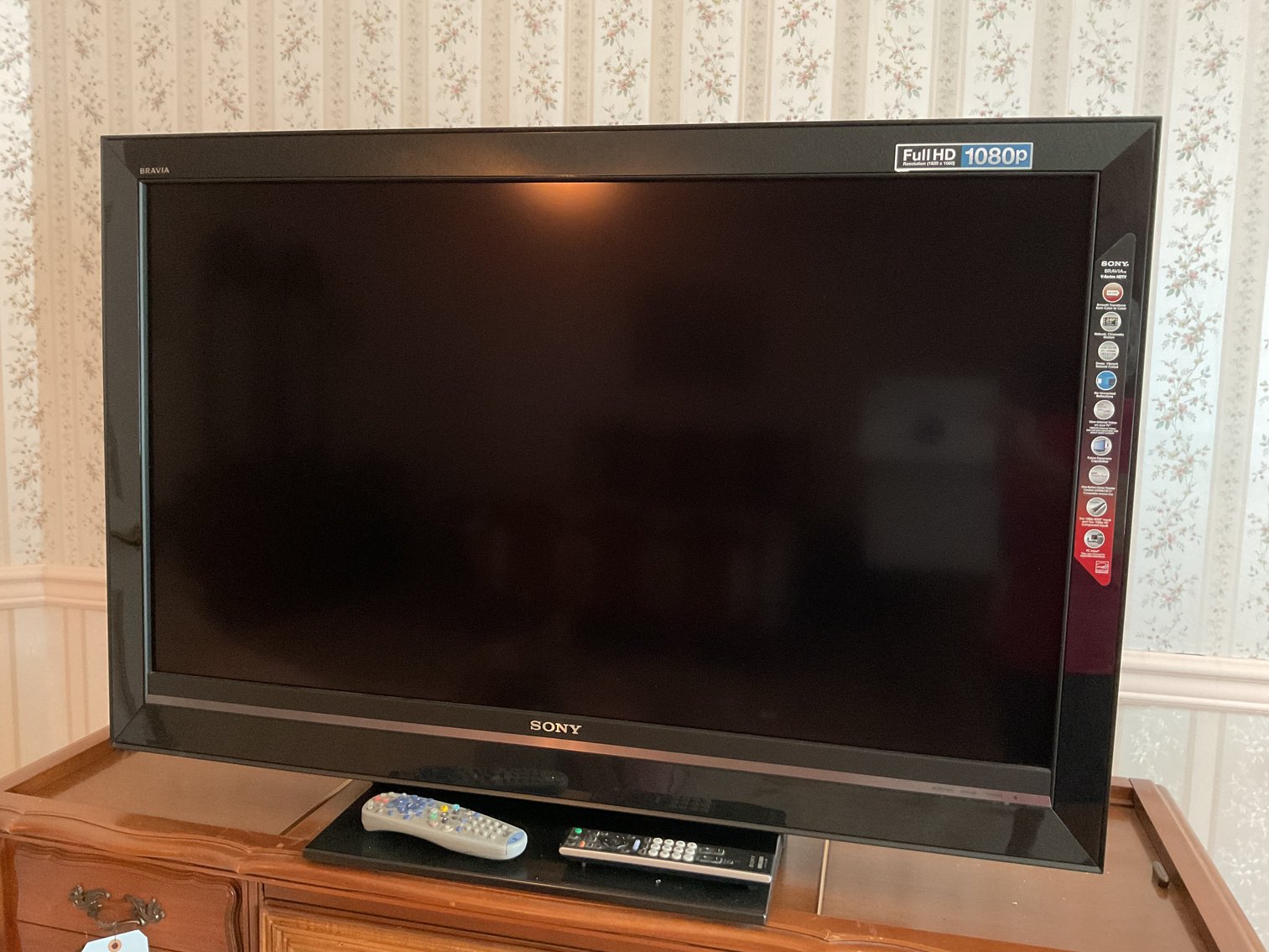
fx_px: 1063
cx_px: 634
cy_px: 476
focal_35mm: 29
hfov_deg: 61.7
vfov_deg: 48.2
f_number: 1.8
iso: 200
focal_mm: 3
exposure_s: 1/40
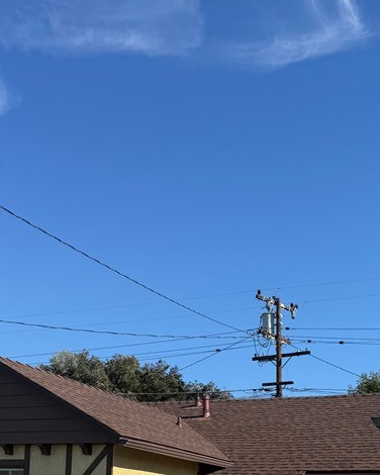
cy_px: 507
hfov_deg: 29.2
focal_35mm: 51
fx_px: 717
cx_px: 284
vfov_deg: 32.7
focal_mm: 6.76
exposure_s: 1/4405
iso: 80
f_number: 1.78
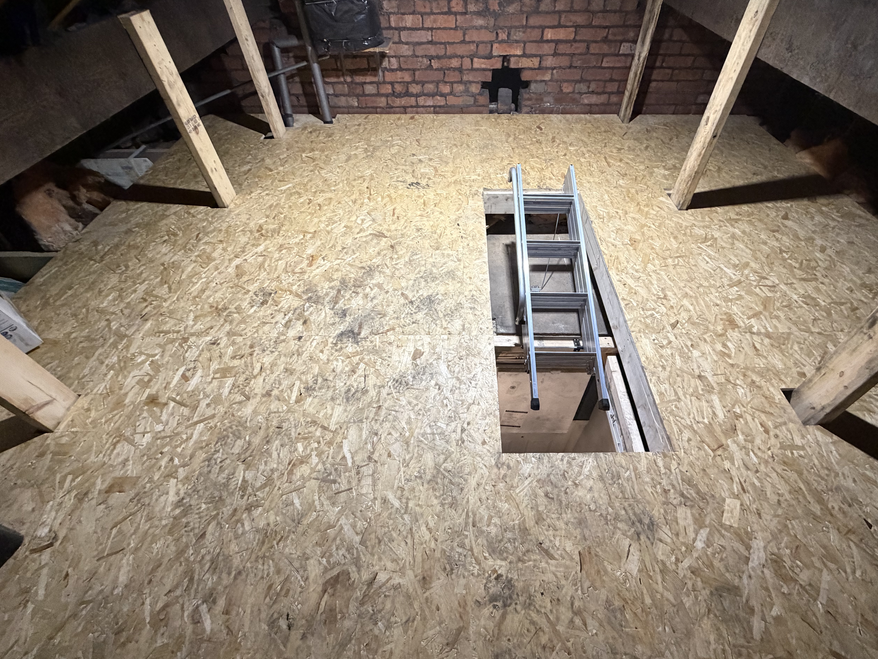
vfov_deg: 78.1
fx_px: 406
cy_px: 333
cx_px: 467
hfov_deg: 94.4
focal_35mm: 16
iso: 500
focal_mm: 2.22
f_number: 2.2
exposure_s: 1/60
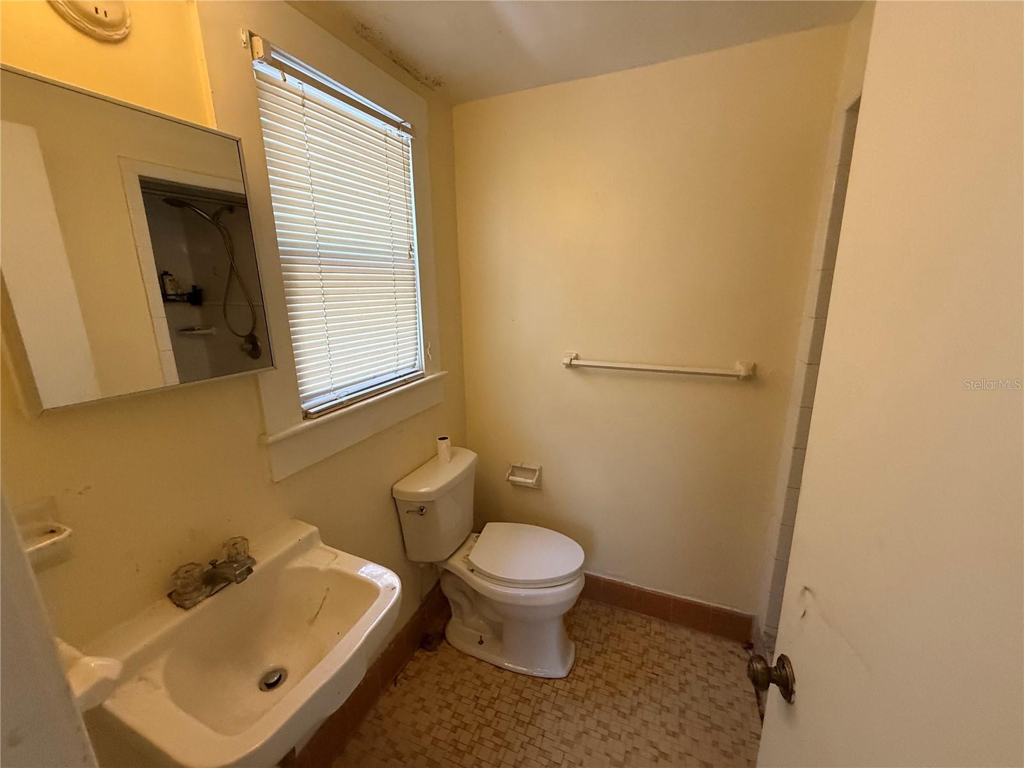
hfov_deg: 102.1
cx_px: 512
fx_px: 414
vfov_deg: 85.7
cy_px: 384
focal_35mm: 14
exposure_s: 1/60
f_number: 2.2
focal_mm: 2.22
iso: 500
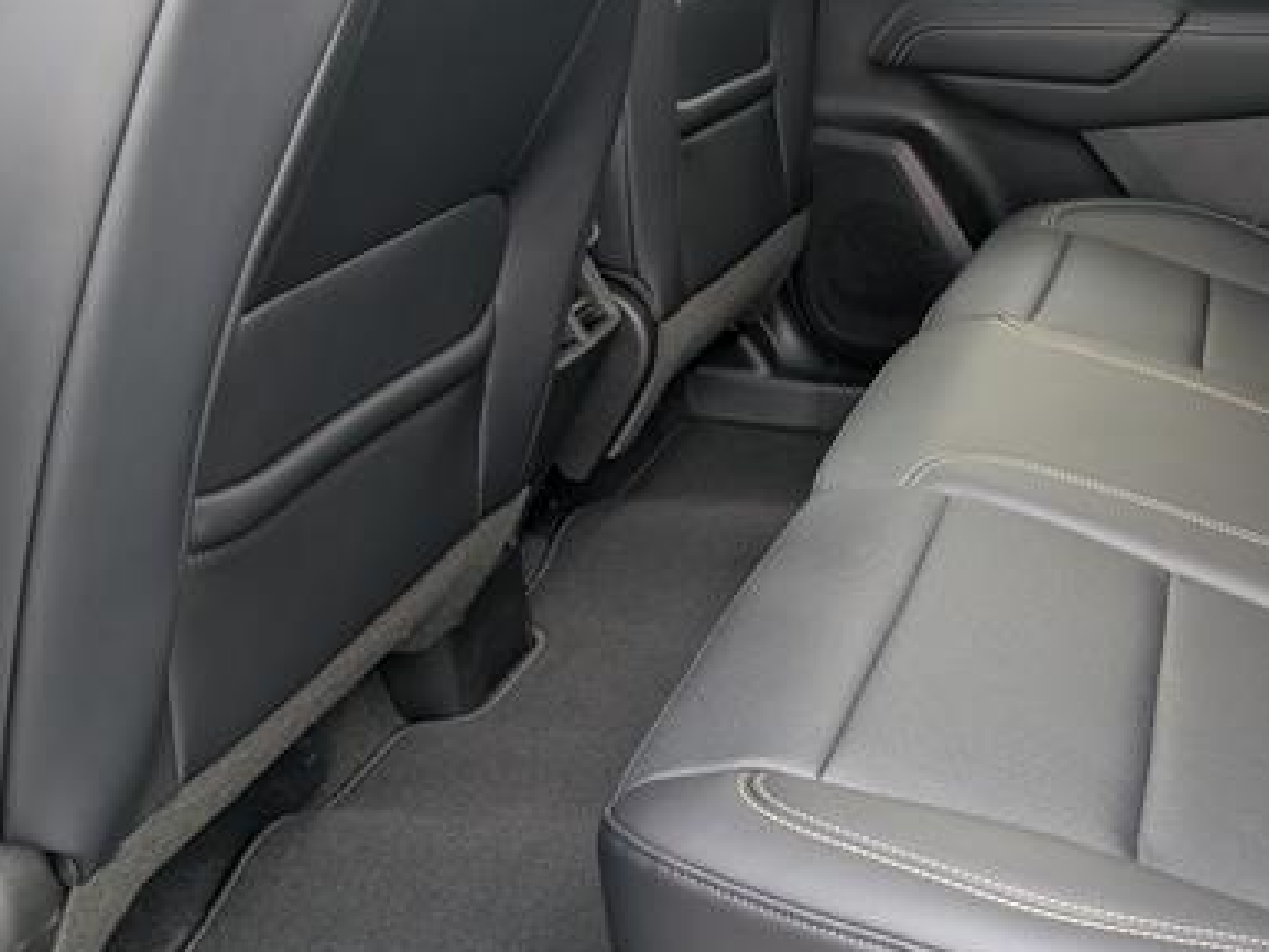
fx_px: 1466
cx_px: 945
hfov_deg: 45.3
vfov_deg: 35.8
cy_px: 569
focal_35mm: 40
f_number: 1.68
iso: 806
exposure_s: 1/213
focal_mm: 6.9
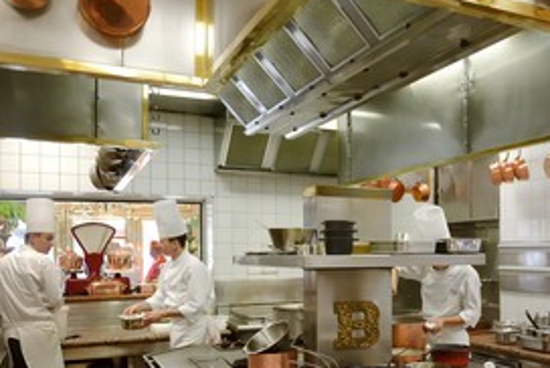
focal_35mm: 37
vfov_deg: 35.5
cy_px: 261
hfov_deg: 50.6
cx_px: 382
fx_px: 566
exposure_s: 1/80
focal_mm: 24
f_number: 2.8
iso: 800
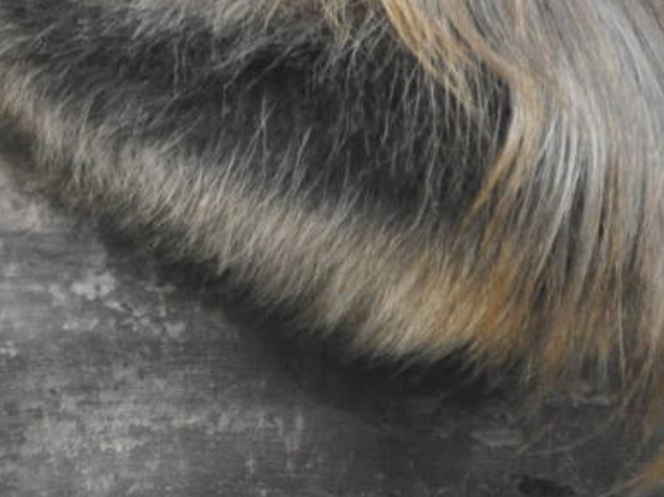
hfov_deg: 1.4
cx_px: 626
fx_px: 26340
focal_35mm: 1374
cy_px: -211
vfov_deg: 1.1
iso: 1600
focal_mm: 230
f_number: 5.3
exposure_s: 1/100
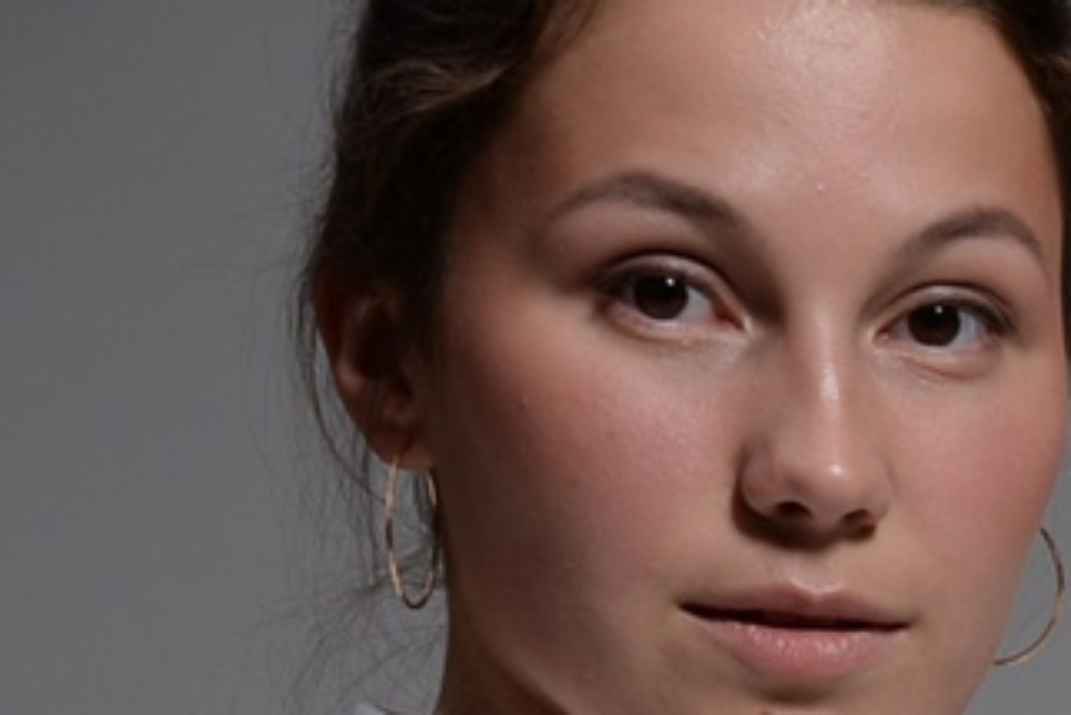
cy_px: 2383
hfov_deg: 7.1
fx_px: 8274
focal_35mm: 278
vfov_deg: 4.7
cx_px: 2388
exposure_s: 1/125
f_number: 11
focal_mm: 35
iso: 100
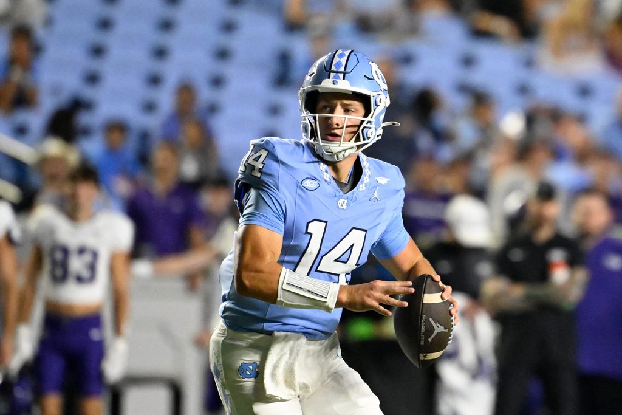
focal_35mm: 400
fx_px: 6912
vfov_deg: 3.4
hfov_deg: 5.2
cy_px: 208
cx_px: 311
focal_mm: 400
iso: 8000
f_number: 4
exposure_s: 1/2500
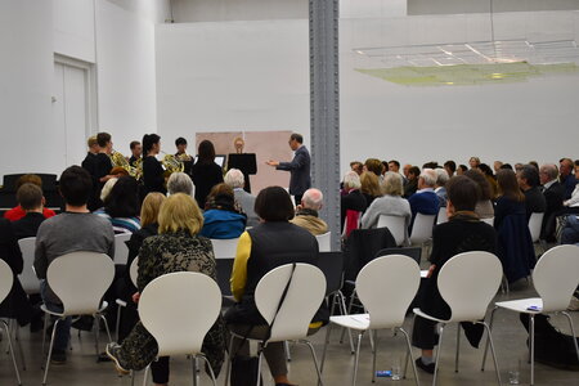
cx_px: 290
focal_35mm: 54
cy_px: 193
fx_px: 868
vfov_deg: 25.1
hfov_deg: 36.9
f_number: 4.8
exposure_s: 1/60
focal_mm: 36
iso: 1100
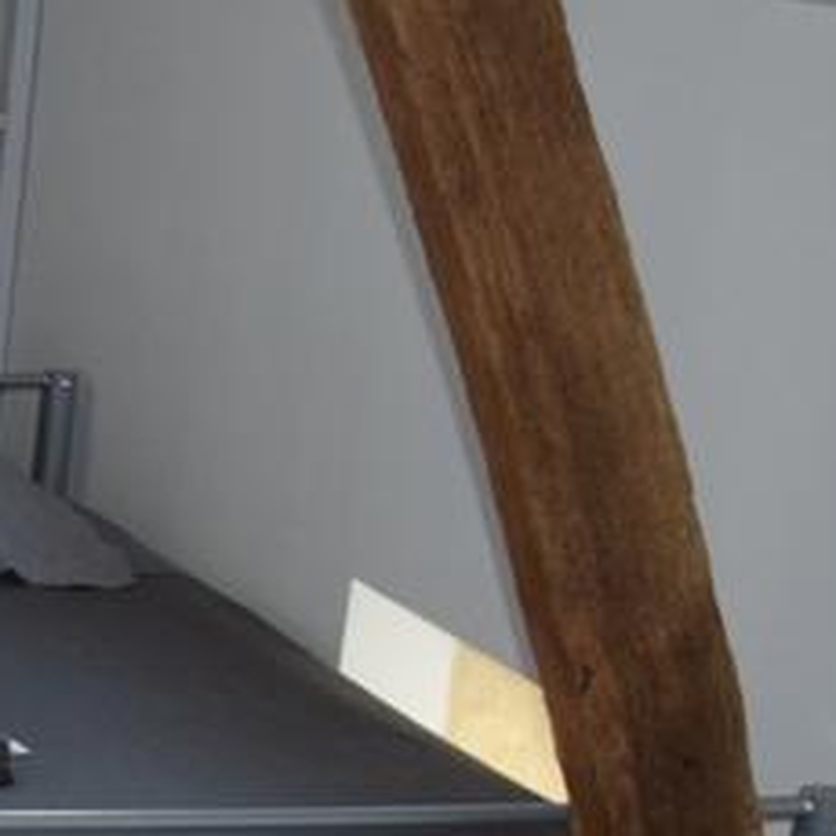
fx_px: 3142
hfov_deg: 13.4
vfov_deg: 14.8
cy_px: 927
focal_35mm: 115
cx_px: -741
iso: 1100
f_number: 3.5
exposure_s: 1/60
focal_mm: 18
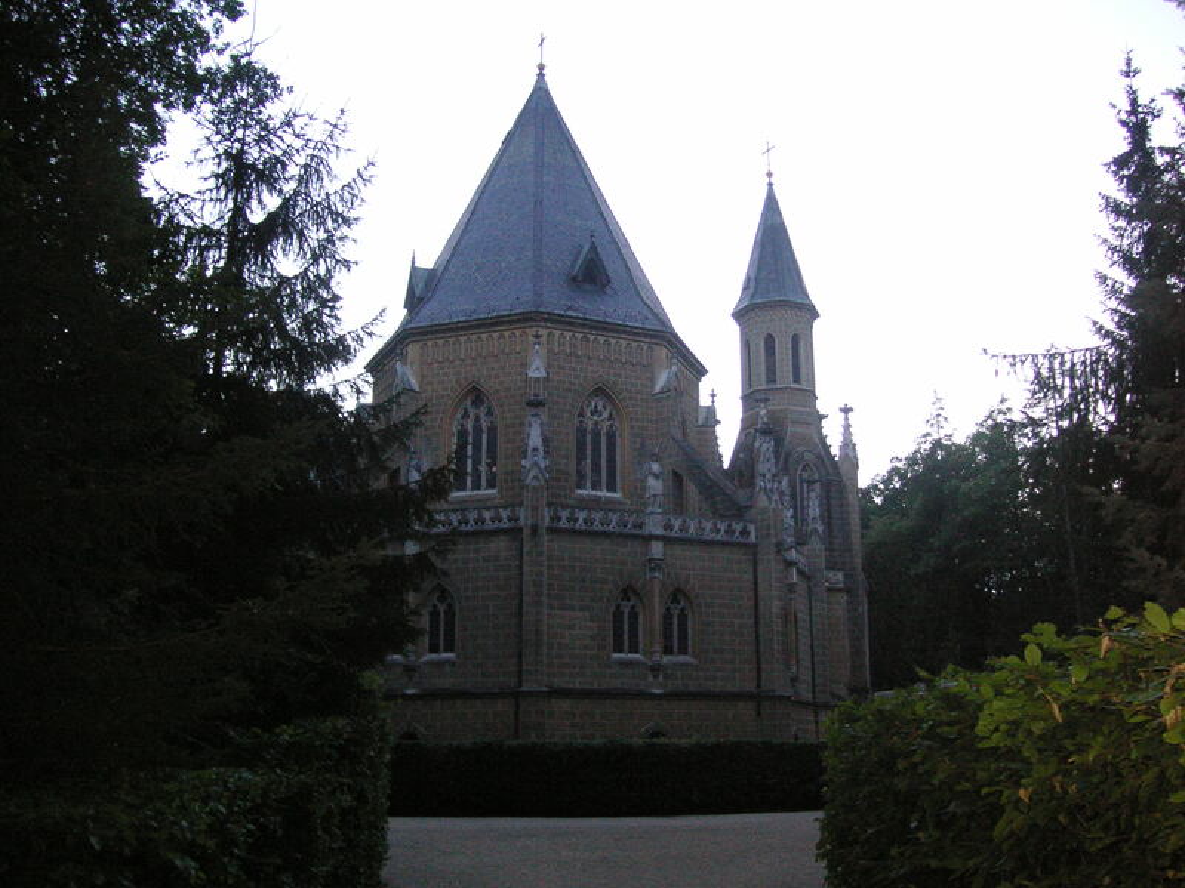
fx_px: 1267
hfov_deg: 50.1
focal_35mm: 37
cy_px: 444
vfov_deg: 38.7
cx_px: 592
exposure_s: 1/45
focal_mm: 6.1
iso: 160
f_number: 2.8
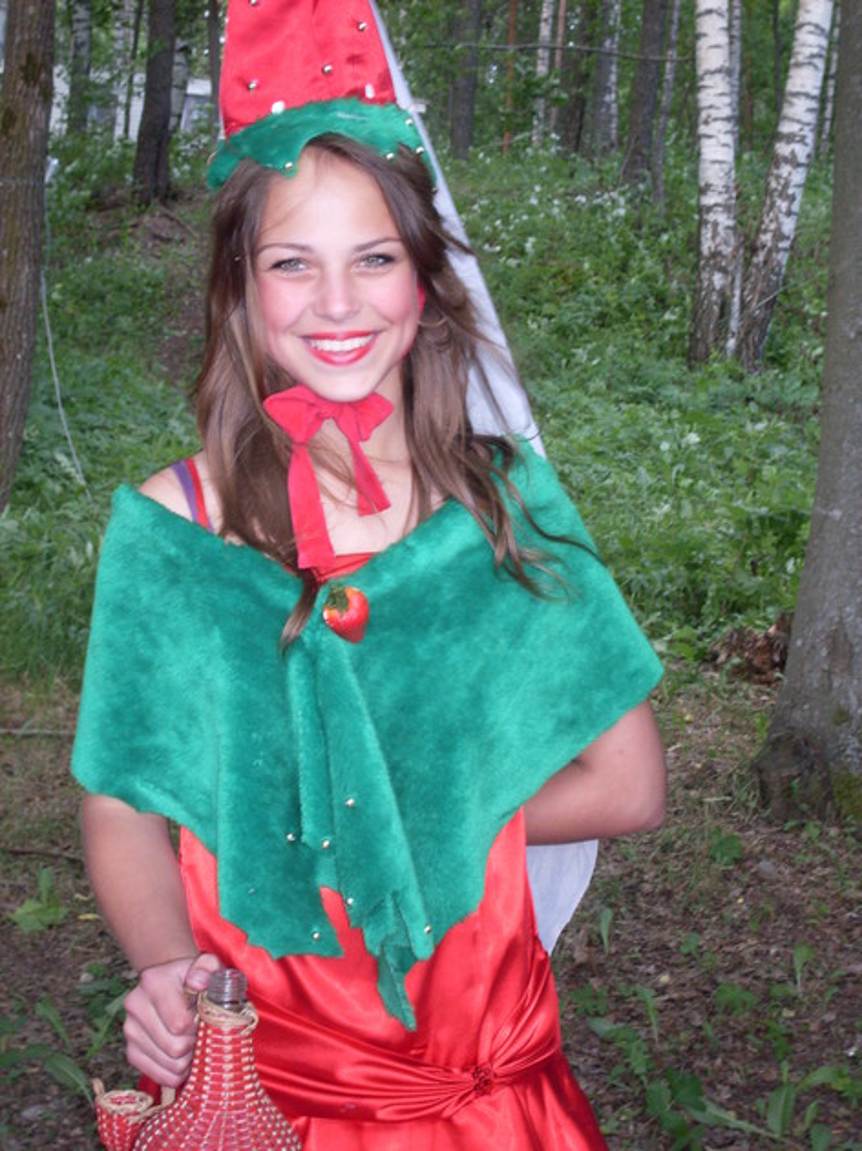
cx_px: 431
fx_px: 2359
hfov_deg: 20.7
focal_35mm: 71
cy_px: 576
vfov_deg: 27.4
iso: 100
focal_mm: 11.7
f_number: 3.7
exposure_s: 1/45
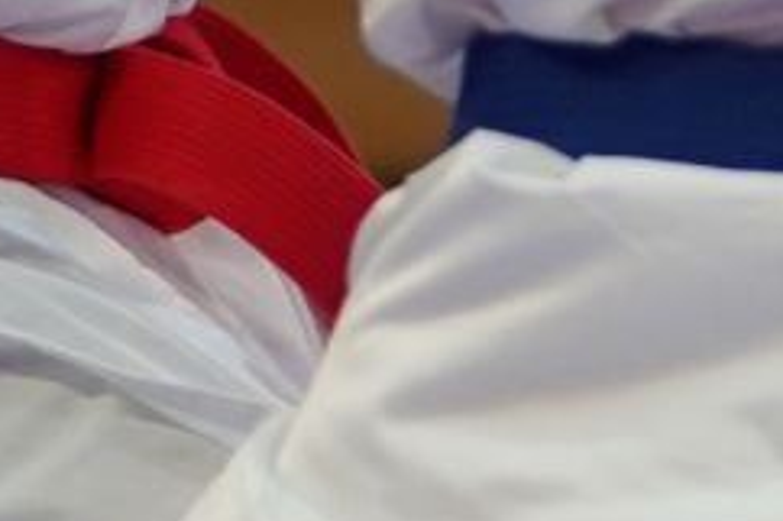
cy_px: -858
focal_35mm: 1271
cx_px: 1330
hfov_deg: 1.6
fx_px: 27625
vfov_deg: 1.1
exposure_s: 1/1000
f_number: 2.8
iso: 1000
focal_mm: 114
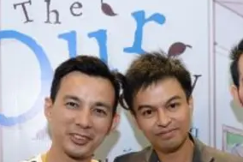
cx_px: 163
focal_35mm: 66
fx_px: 445
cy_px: 188
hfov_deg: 30.3
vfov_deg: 19.5
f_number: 2.8
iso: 2500
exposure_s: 1/640
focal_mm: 24
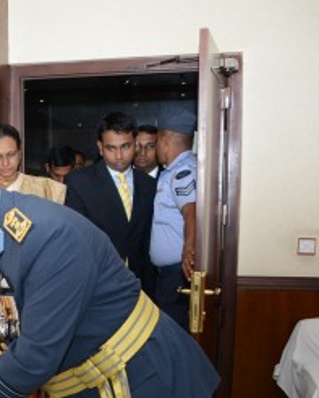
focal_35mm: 64
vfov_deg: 29.0
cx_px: -103
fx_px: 755
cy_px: 306
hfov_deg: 21.4
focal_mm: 28
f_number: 5
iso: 800
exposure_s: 1/125
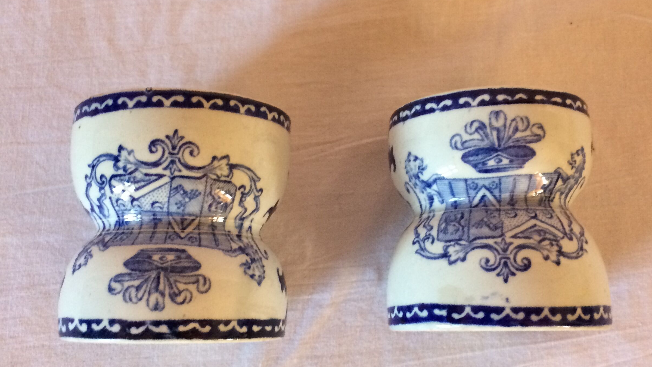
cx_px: 332
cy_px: 166
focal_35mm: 43
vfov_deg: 27.7
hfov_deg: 47.4
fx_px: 743
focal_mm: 4.15
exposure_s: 1/33
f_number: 2.2
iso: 250
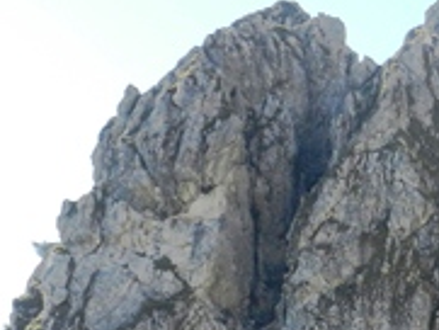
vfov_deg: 7.9
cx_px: 483
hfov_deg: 10.4
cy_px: 291
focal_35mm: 187
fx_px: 2373
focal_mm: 9.4
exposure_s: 1/320
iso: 160
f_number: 4.4
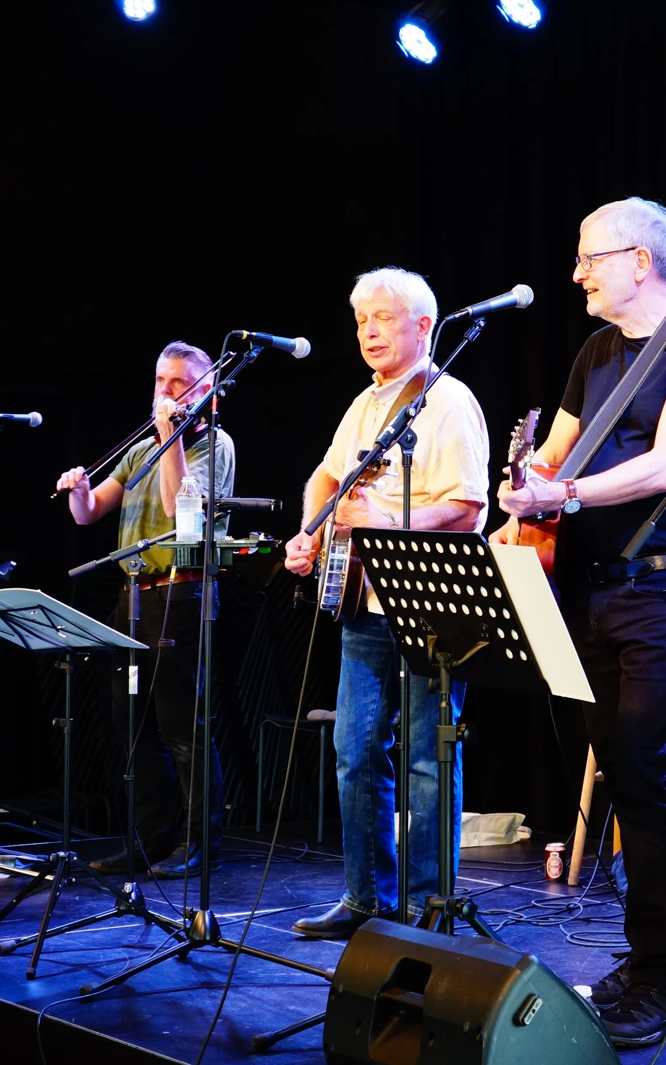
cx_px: 521
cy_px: 530
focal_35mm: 71
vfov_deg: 29.0
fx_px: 2062
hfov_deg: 18.2
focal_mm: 30
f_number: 4
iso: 500
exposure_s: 1/60
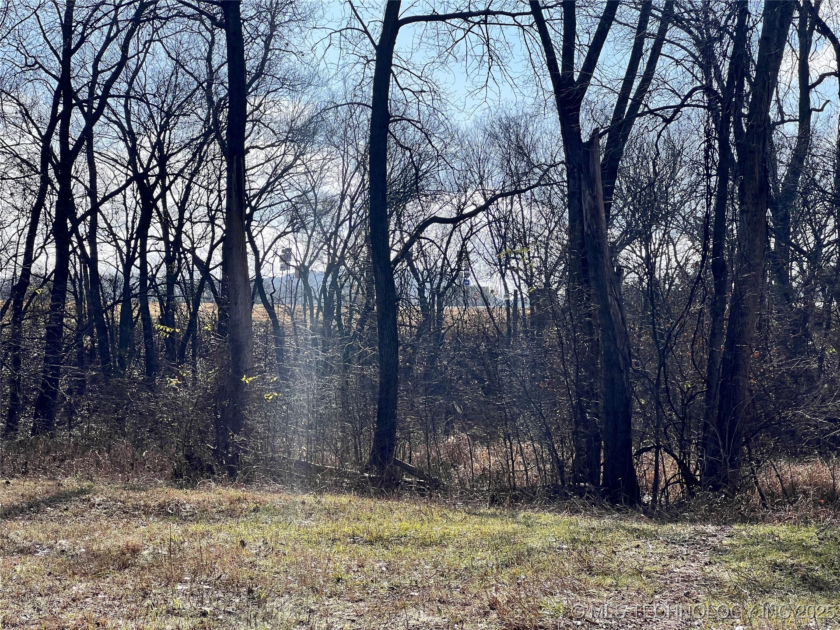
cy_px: 315
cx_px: 420
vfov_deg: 19.1
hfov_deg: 25.3
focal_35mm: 77
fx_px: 1869
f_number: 2.8
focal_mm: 9
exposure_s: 1/1449
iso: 32
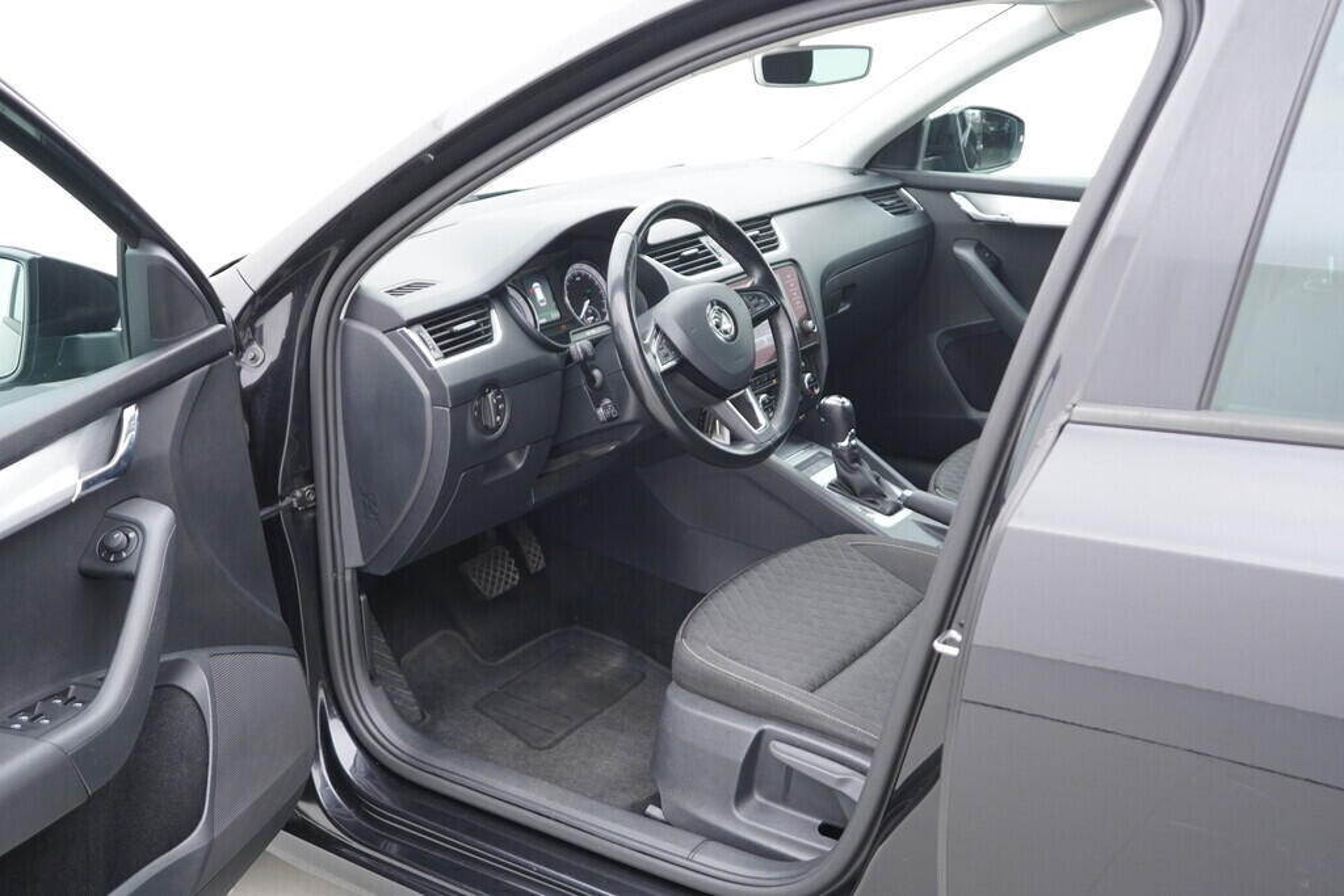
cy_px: 448
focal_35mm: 36
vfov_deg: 36.9
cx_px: 672
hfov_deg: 53.1
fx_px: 1344
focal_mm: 24
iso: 250
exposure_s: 1/40
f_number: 2.8
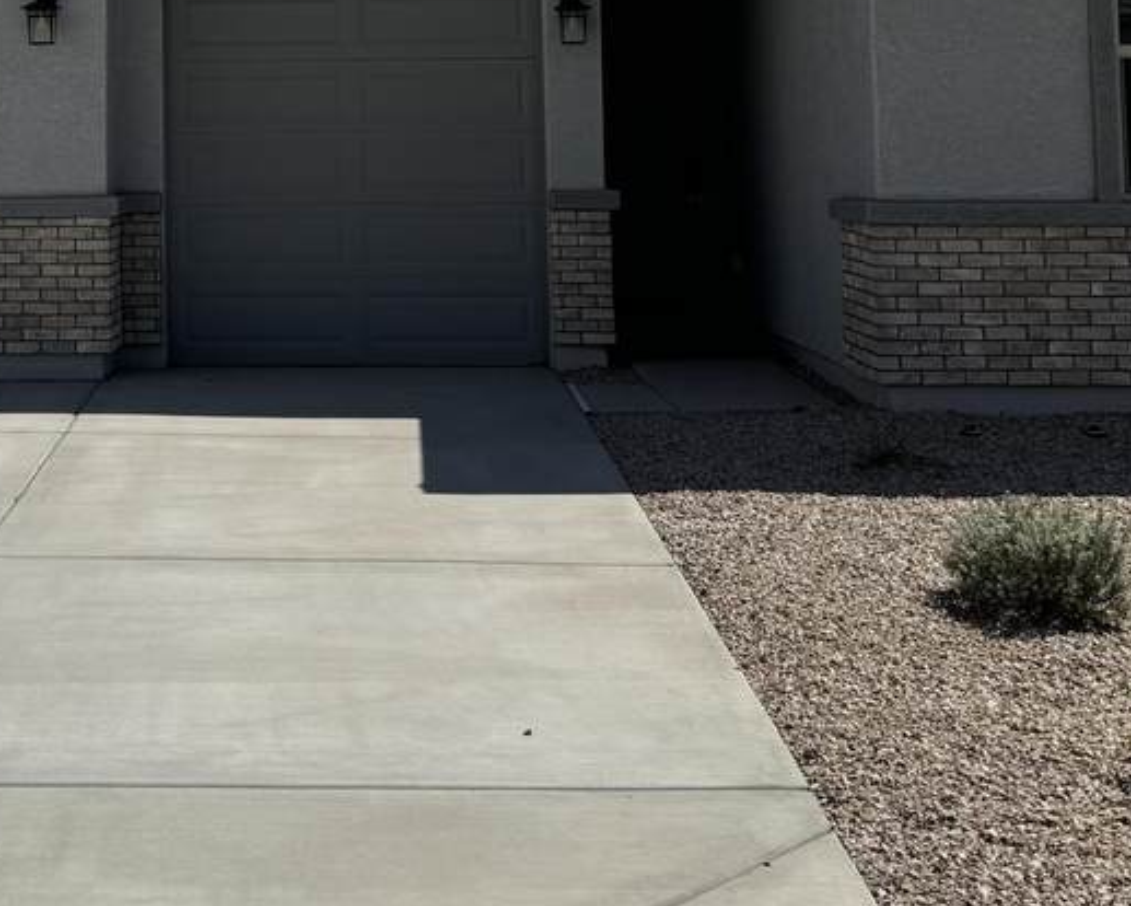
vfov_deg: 24.8
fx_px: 1942
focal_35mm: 58
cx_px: 247
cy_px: -35
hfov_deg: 31.7
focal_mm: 6.76
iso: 80
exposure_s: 1/7937
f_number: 1.78
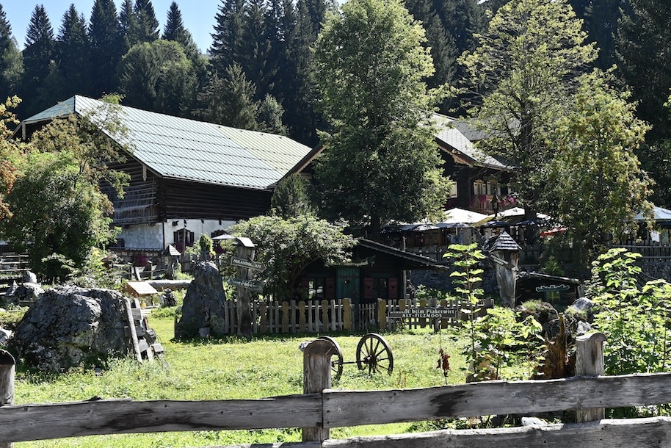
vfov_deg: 24.2
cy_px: 242
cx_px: 344
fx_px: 1044
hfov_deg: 35.6
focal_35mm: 56
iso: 110
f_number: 8
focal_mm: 50
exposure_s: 1/125
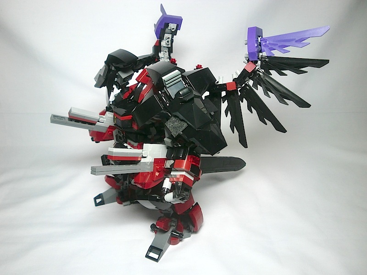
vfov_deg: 49.7
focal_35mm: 28
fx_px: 297
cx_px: 184
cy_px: 138
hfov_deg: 63.4
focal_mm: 4.65
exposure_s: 1/100
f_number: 2.6
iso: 100
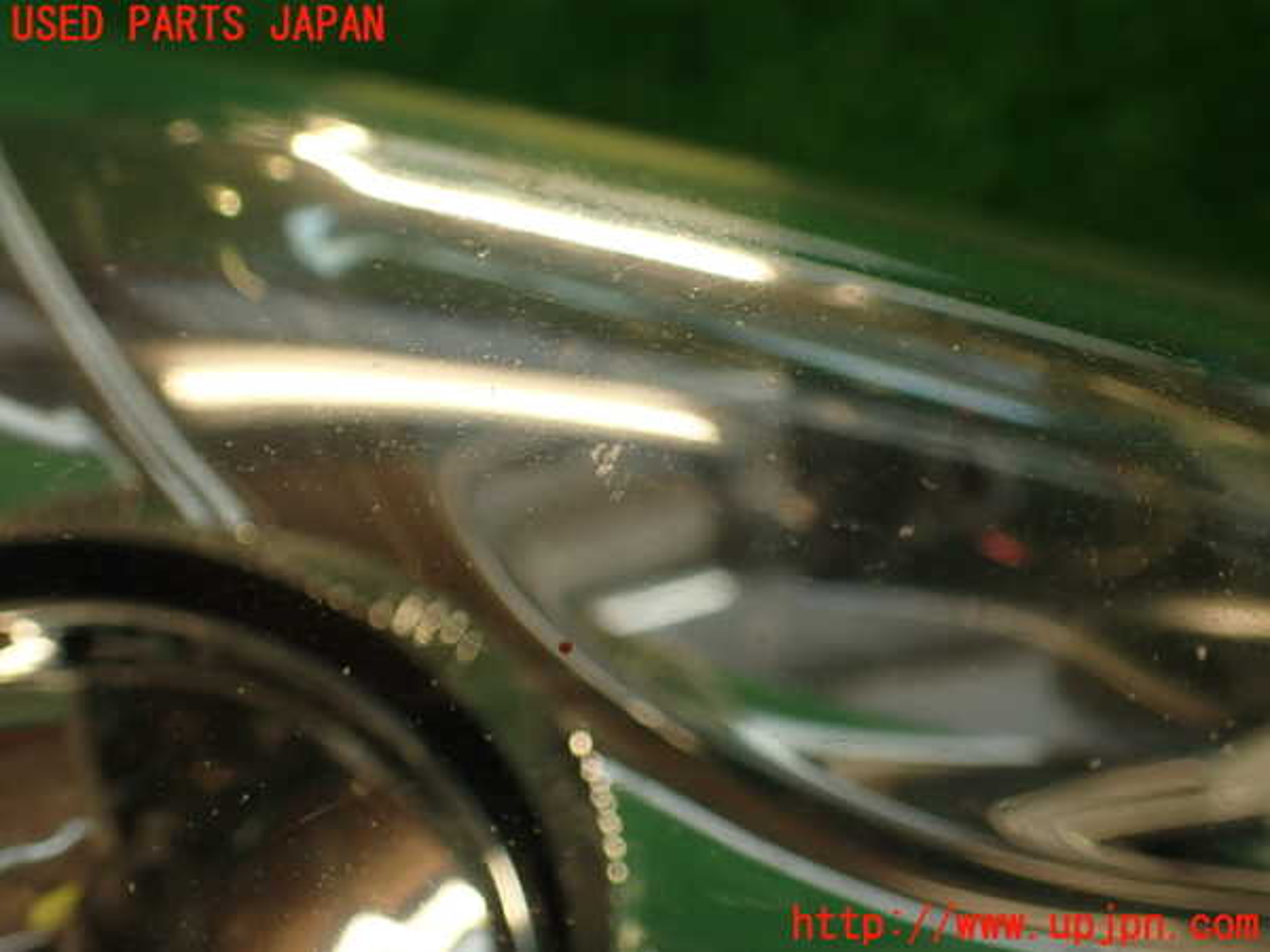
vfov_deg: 44.2
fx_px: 1174
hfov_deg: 56.8
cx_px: 635
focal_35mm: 32
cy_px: 476
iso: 125
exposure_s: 1/60
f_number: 2.4
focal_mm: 5.79
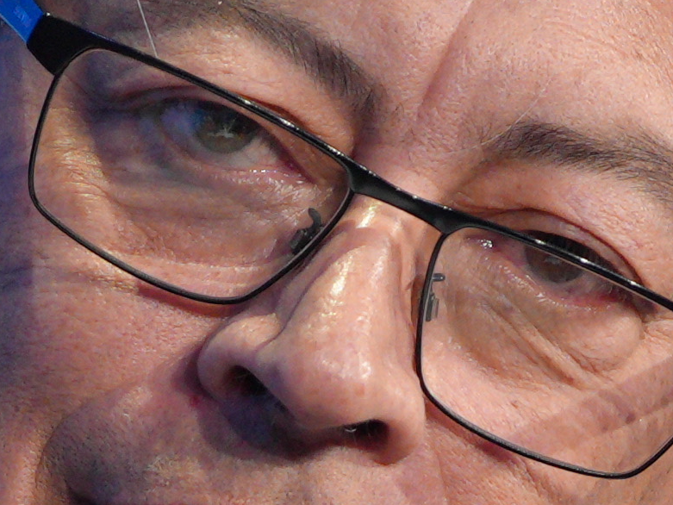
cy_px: 921
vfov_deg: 0.8
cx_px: 374
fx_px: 35545
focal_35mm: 1828
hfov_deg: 1.1
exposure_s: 1/200
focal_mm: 159
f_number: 2.8
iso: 800
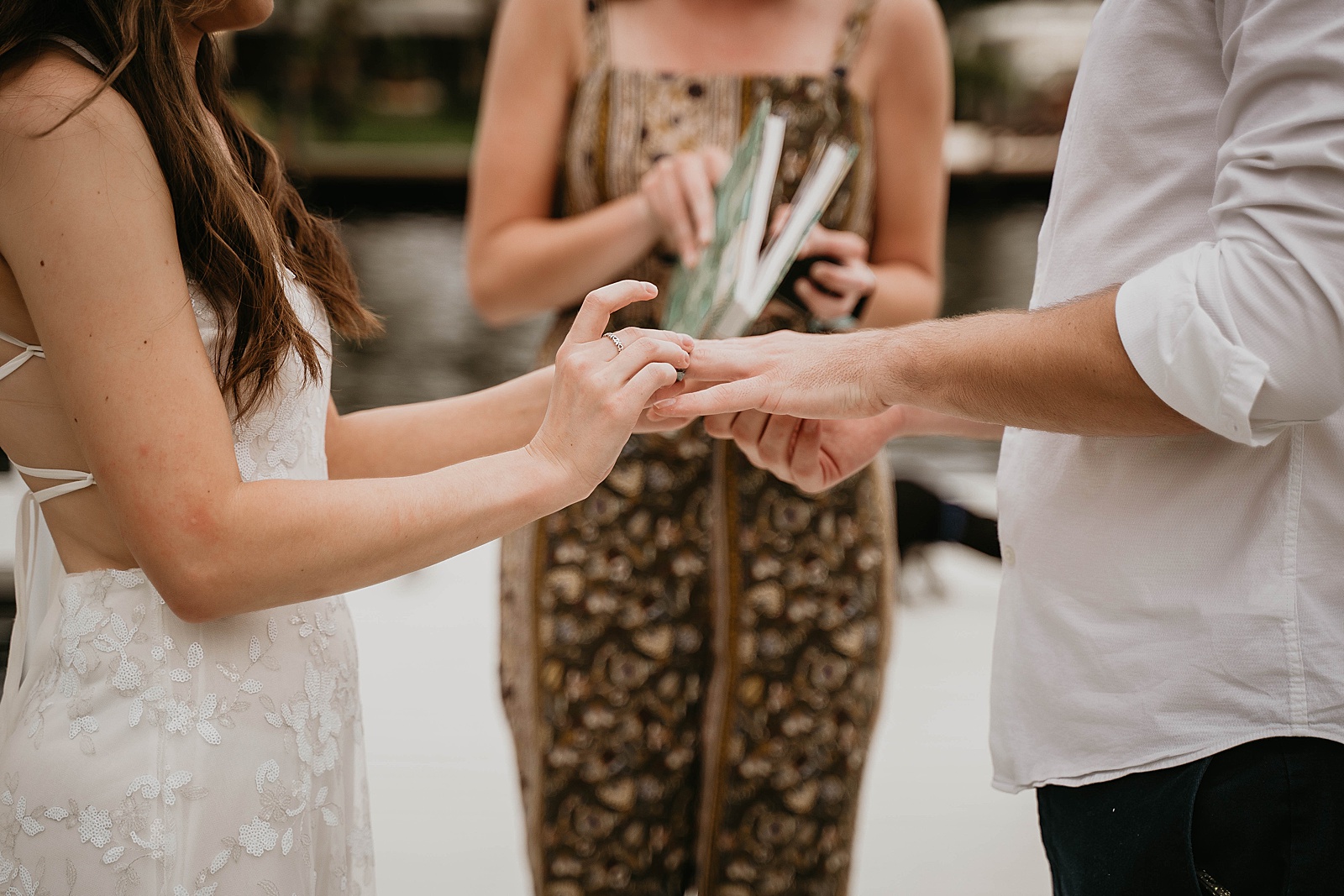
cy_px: 448
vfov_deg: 18.2
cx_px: 672
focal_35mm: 75
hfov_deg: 27.0
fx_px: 2800
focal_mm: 75
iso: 400
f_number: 2.8
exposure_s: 1/640
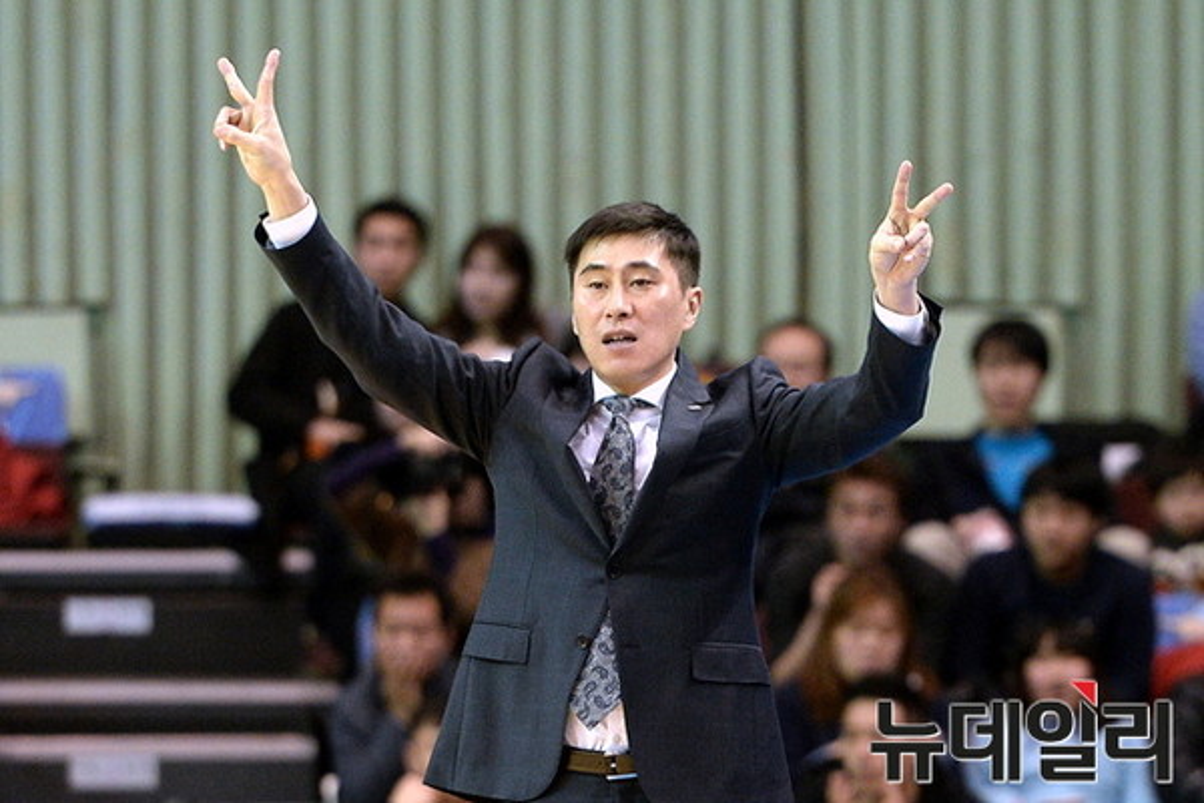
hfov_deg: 10.3
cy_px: 402
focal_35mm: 200
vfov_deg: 6.9
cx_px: 602
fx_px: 6688
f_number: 2.8
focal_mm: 200
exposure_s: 1/800
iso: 2500
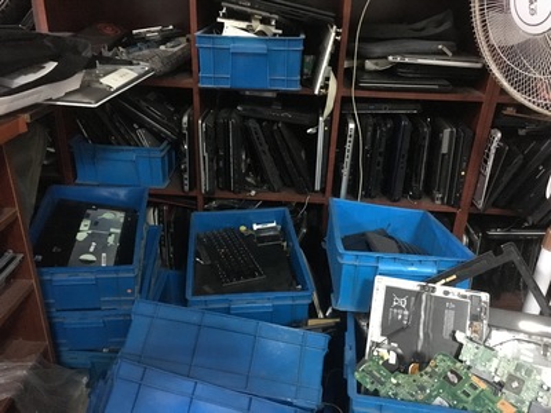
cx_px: 276
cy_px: 206
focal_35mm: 29
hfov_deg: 61.7
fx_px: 462
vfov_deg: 48.2
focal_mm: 4.15
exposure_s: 1/17
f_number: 2.2
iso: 1000
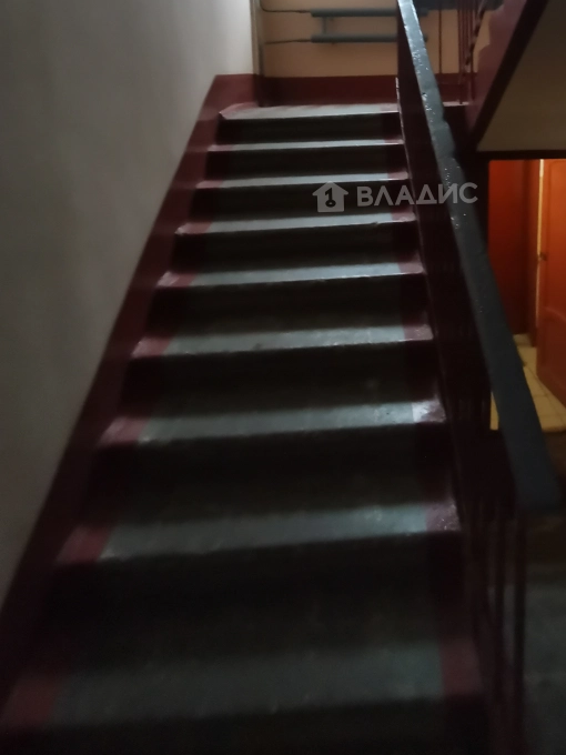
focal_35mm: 27
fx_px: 589
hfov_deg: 50.0
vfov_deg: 61.9
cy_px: 194
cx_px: 396
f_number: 2.2
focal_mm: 2.23
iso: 500
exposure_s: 1/25
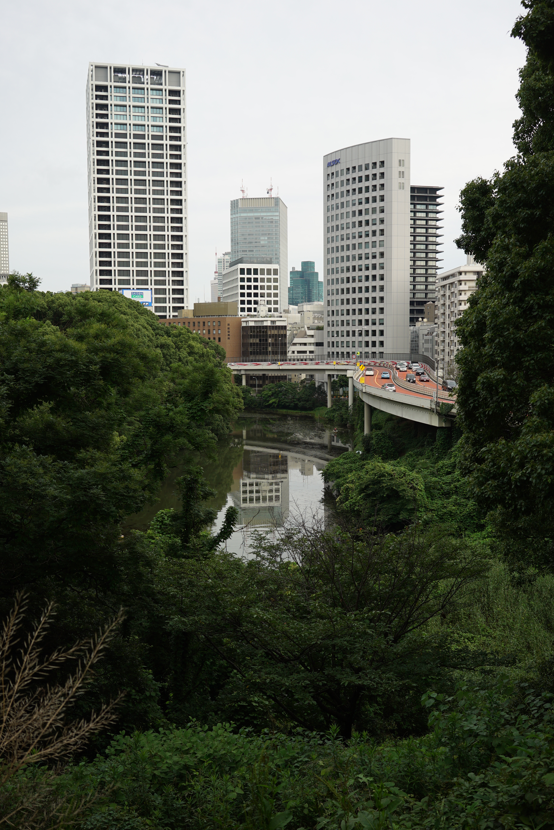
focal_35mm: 35
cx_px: 277
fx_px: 807
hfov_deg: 37.9
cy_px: 415
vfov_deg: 54.4
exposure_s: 1/100
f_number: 5.6
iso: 100
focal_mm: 35
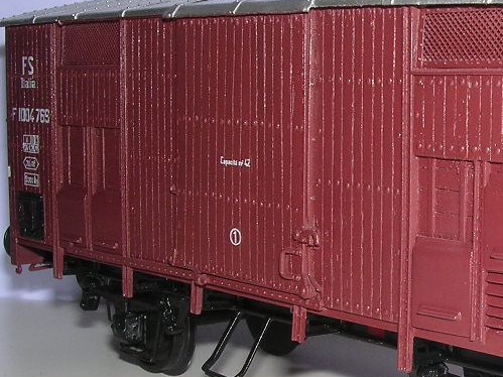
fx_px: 1133
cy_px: 261
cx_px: 468
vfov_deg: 18.8
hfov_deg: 24.2
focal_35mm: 78
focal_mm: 5.8
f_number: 5.6
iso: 100
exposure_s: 1/60.1
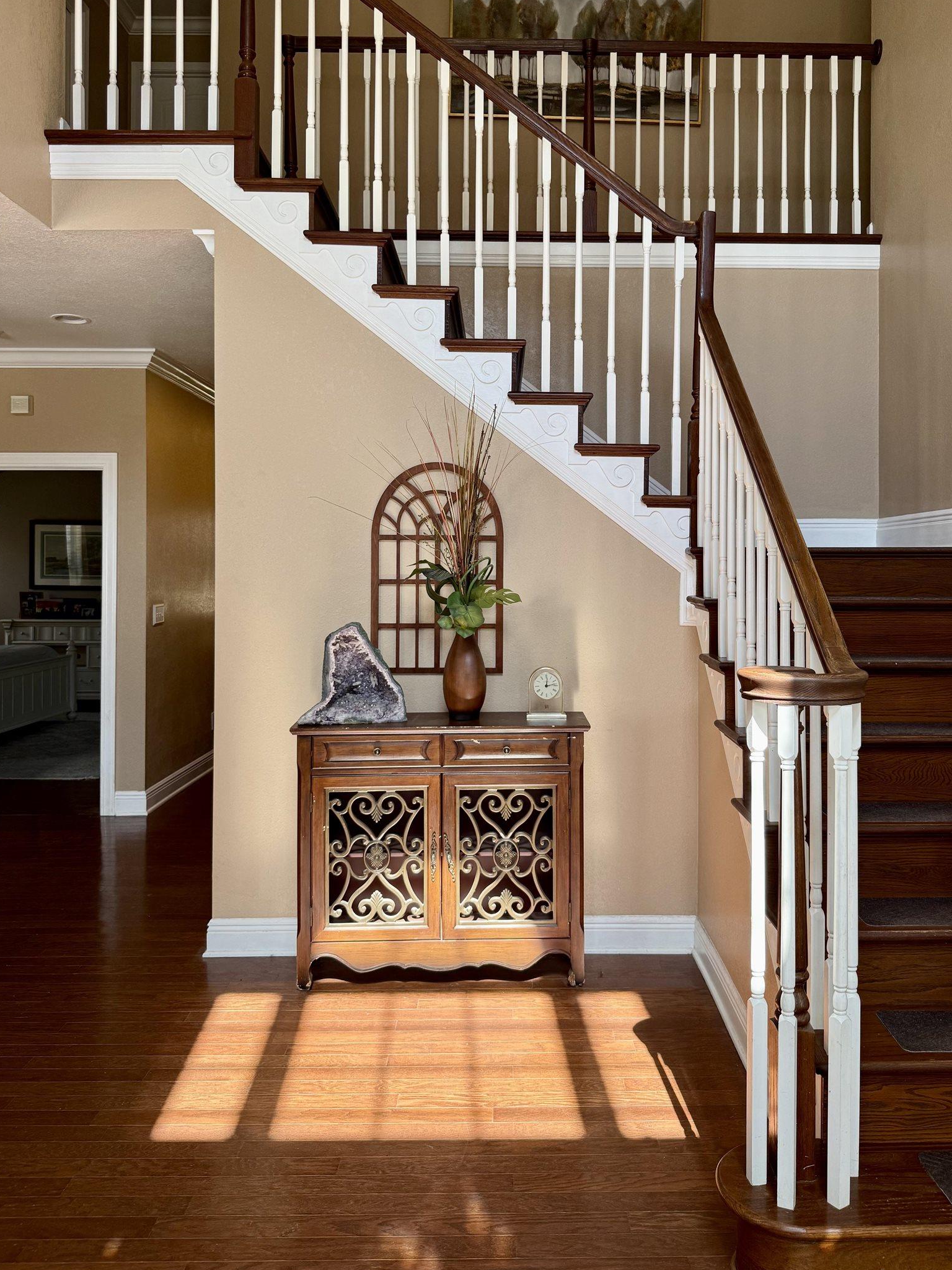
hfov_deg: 51.3
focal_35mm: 27
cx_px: 527
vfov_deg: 65.1
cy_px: 562
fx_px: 990
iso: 100
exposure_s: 1/251
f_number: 1.78
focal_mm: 6.76
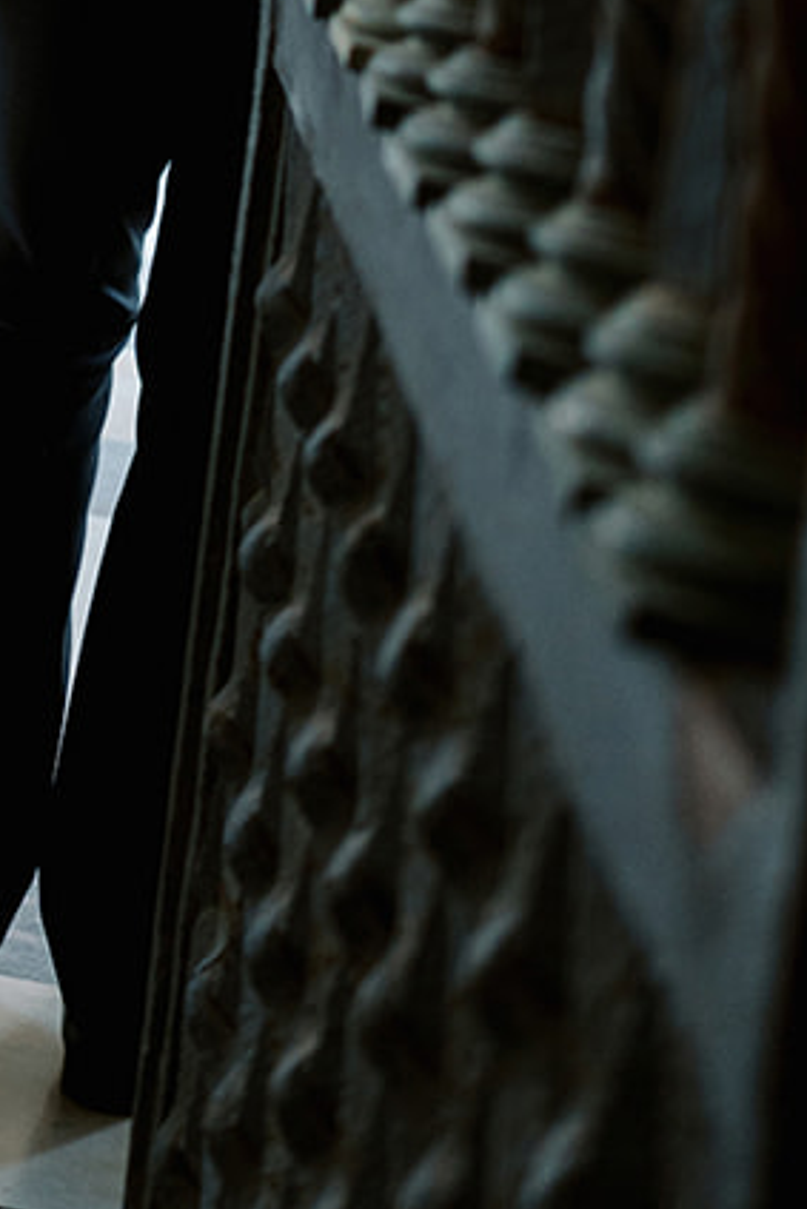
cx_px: -672
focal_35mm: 132
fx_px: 4435
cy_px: -821
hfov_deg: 9.8
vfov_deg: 14.1
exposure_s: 1/200
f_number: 1.4
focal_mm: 35
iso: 100
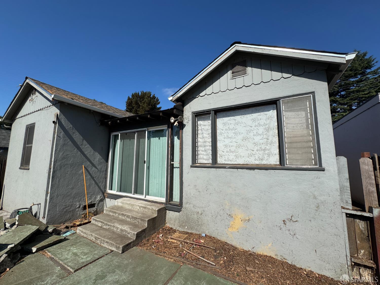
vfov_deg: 85.7
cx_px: 190
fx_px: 154
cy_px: 142
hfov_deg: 102.1
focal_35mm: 14
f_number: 2.2
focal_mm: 2.22
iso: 50
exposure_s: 1/4132
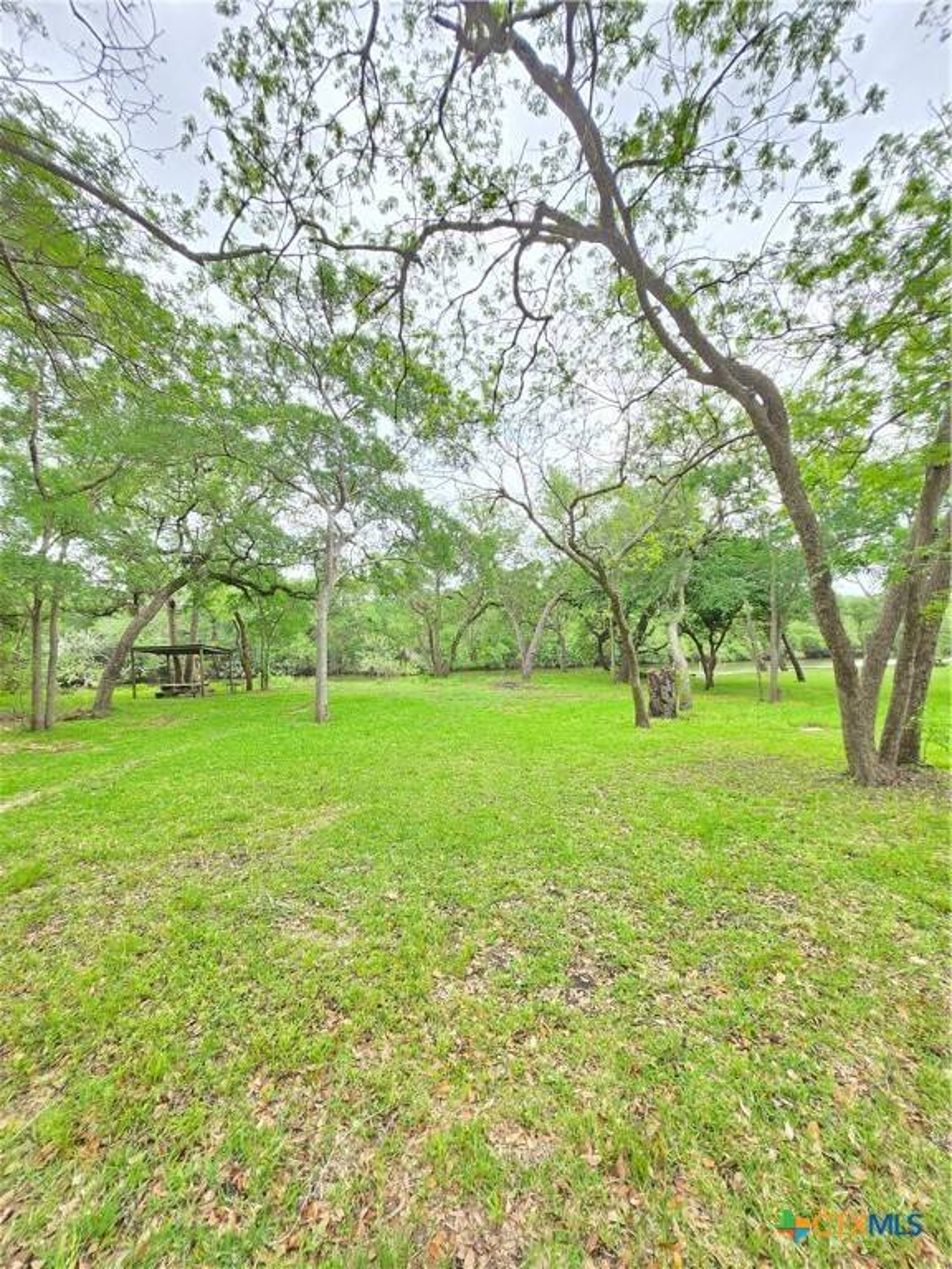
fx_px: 477
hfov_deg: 89.9
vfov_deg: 106.2
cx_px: 476
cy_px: 634
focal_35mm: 13
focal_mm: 1.7
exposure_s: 1/131
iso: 25
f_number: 2.2
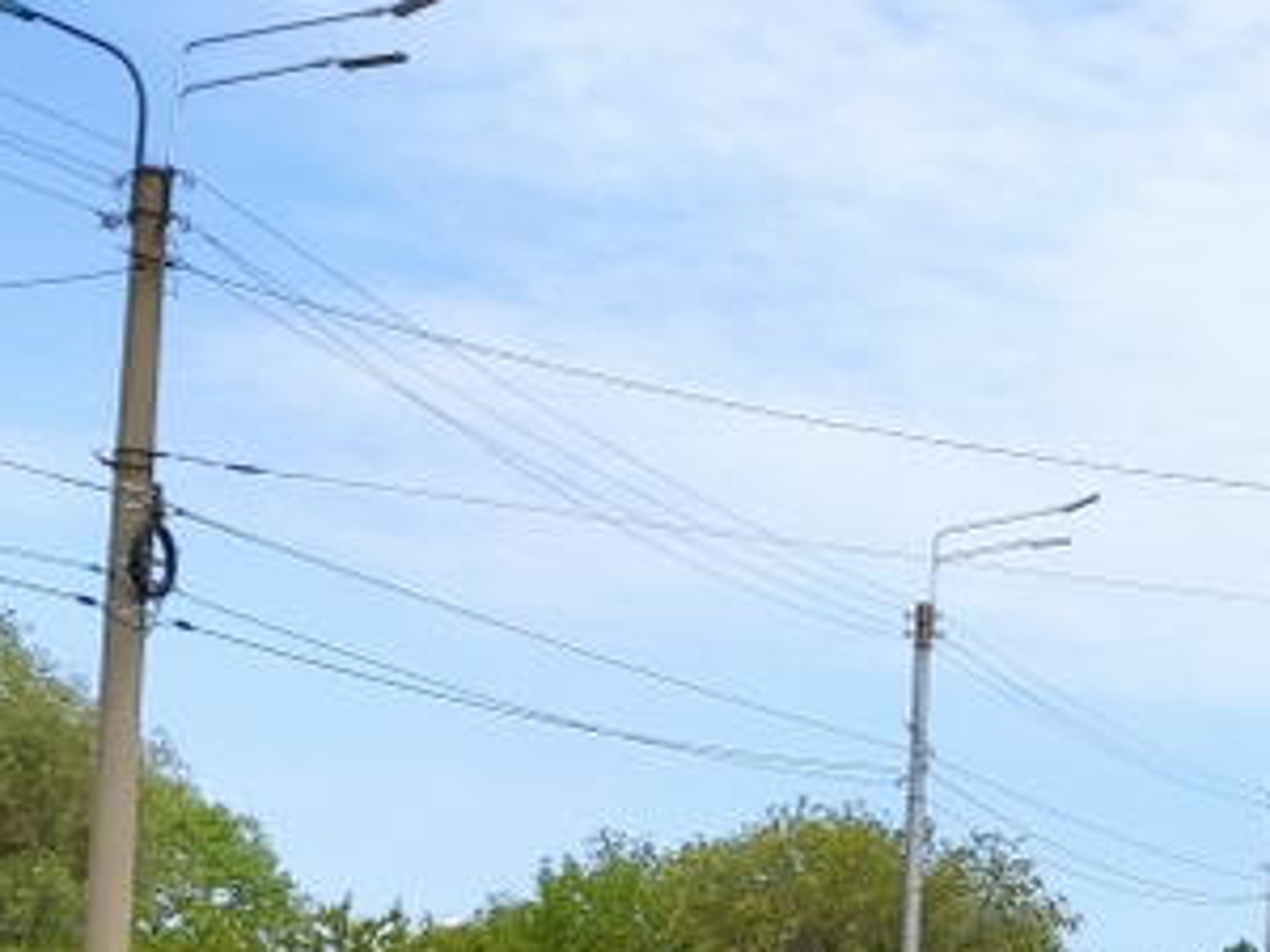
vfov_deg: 16.9
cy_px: 975
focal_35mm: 85
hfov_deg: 20.1
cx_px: 1858
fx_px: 3119
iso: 112
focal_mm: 4.77
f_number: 1.75
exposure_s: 1/1458
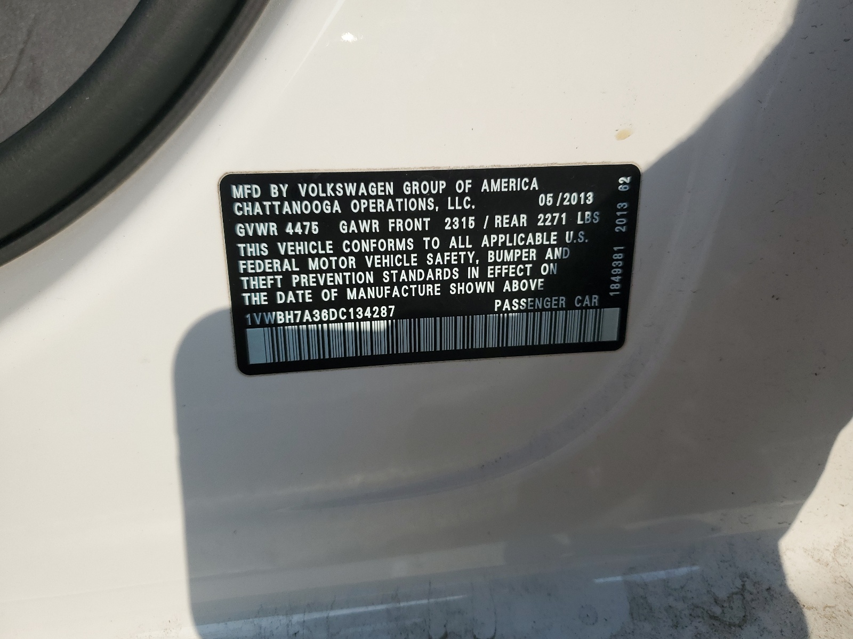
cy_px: 320
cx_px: 426
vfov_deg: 53.1
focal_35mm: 26
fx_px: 641
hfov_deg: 67.3
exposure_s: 1/5000
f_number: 1.5
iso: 50
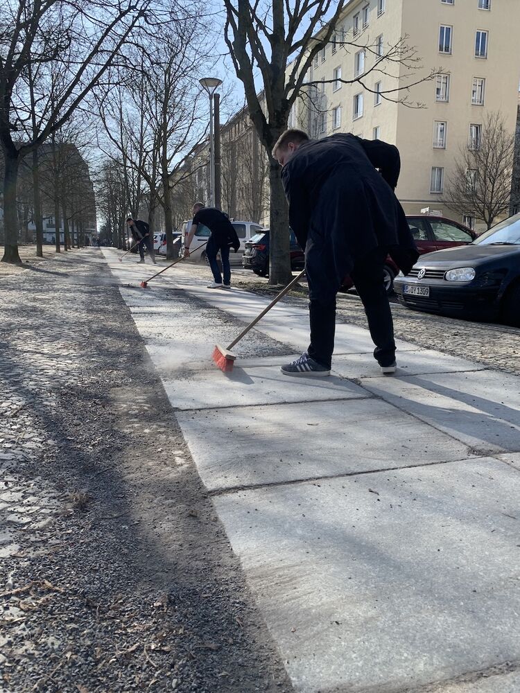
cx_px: 260
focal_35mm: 26
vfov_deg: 67.3
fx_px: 521
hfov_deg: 53.1
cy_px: 346
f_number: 1.8
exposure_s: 1/1021
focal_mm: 4.25
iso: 25
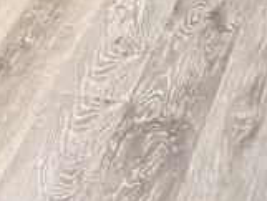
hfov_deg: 10.3
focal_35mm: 191
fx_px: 1474
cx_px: 113
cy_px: -548
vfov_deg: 6.5
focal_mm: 6.76
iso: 800
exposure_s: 1/30
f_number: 1.78
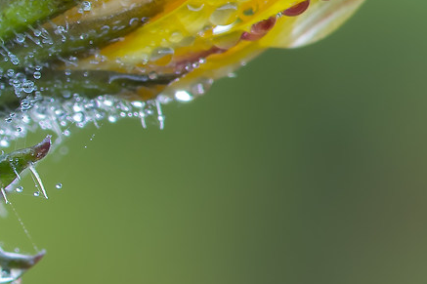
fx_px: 9757
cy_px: 139
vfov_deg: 1.7
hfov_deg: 2.5
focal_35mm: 823
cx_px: -609
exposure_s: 1/3.33
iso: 100
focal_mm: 100
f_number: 11
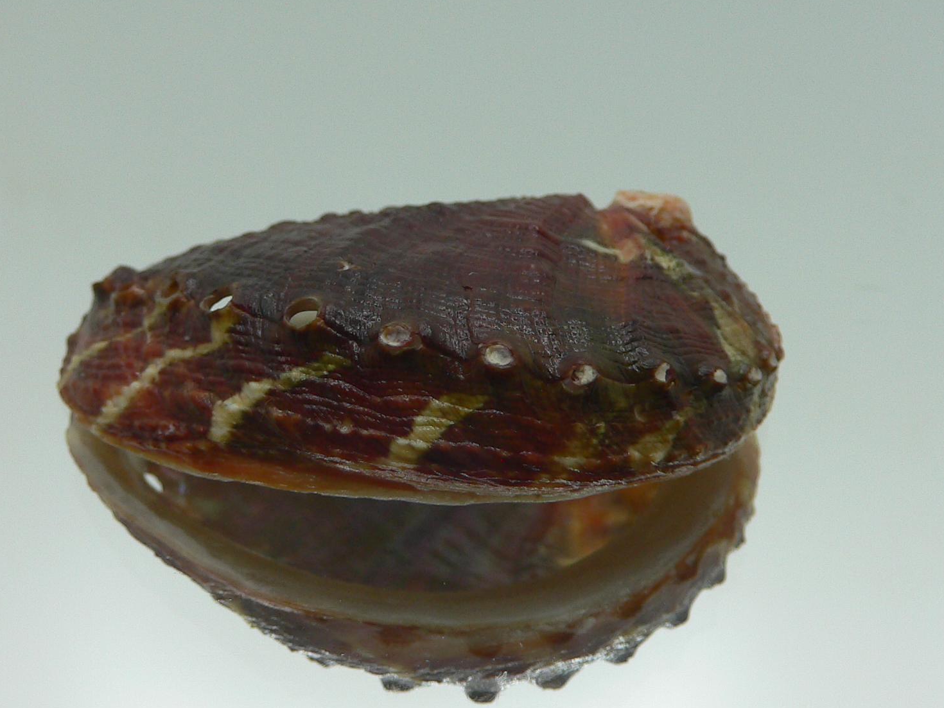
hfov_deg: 39.6
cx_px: 429
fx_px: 1309
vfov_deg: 30.3
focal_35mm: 48
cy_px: 365
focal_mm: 4.6
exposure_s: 1/80
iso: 80
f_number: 2.8
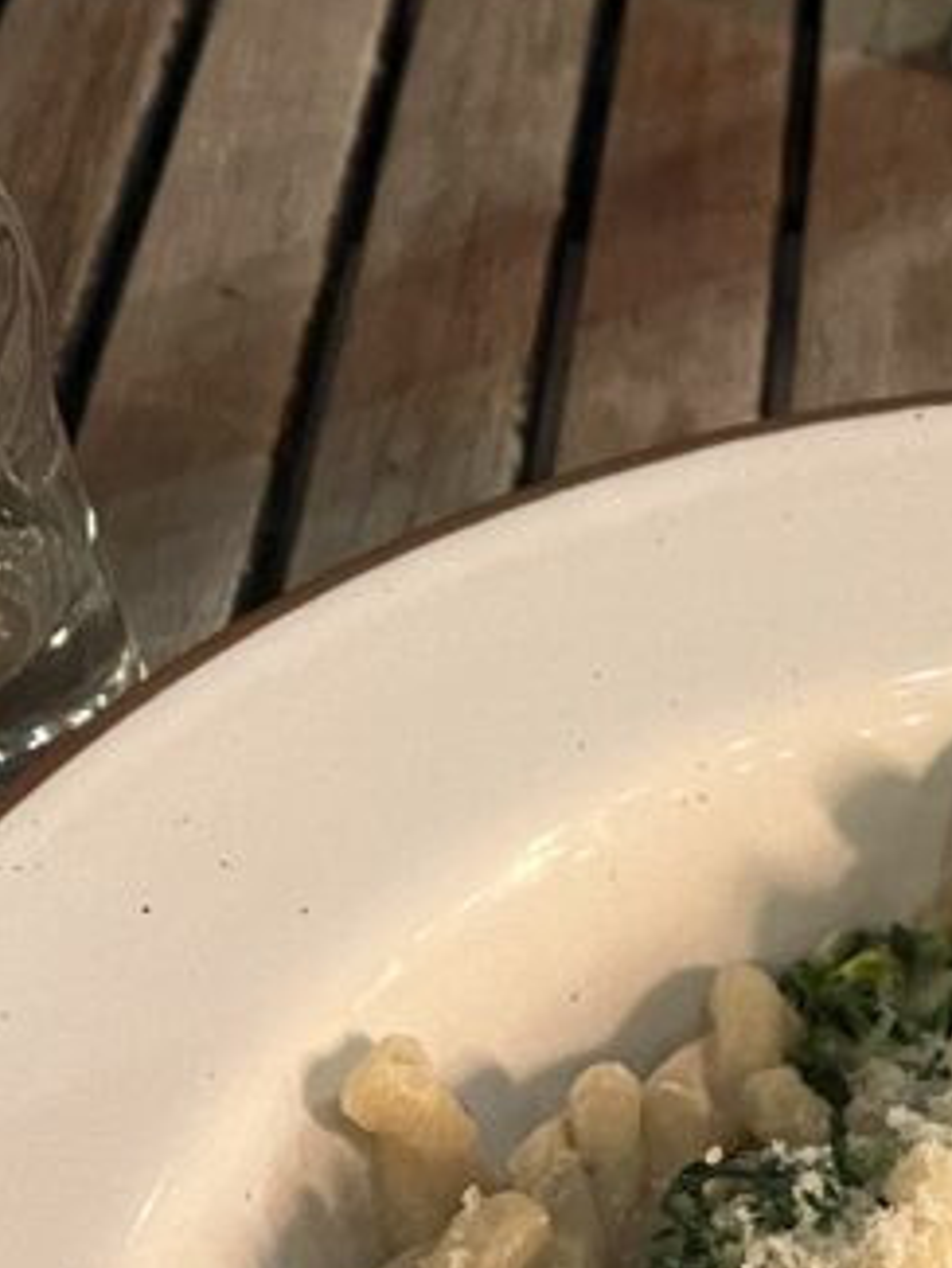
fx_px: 3005
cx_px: 1245
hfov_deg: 16.9
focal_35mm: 82
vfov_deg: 23.6
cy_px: 944
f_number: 1.6
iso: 640
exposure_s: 1/30
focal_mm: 5.1
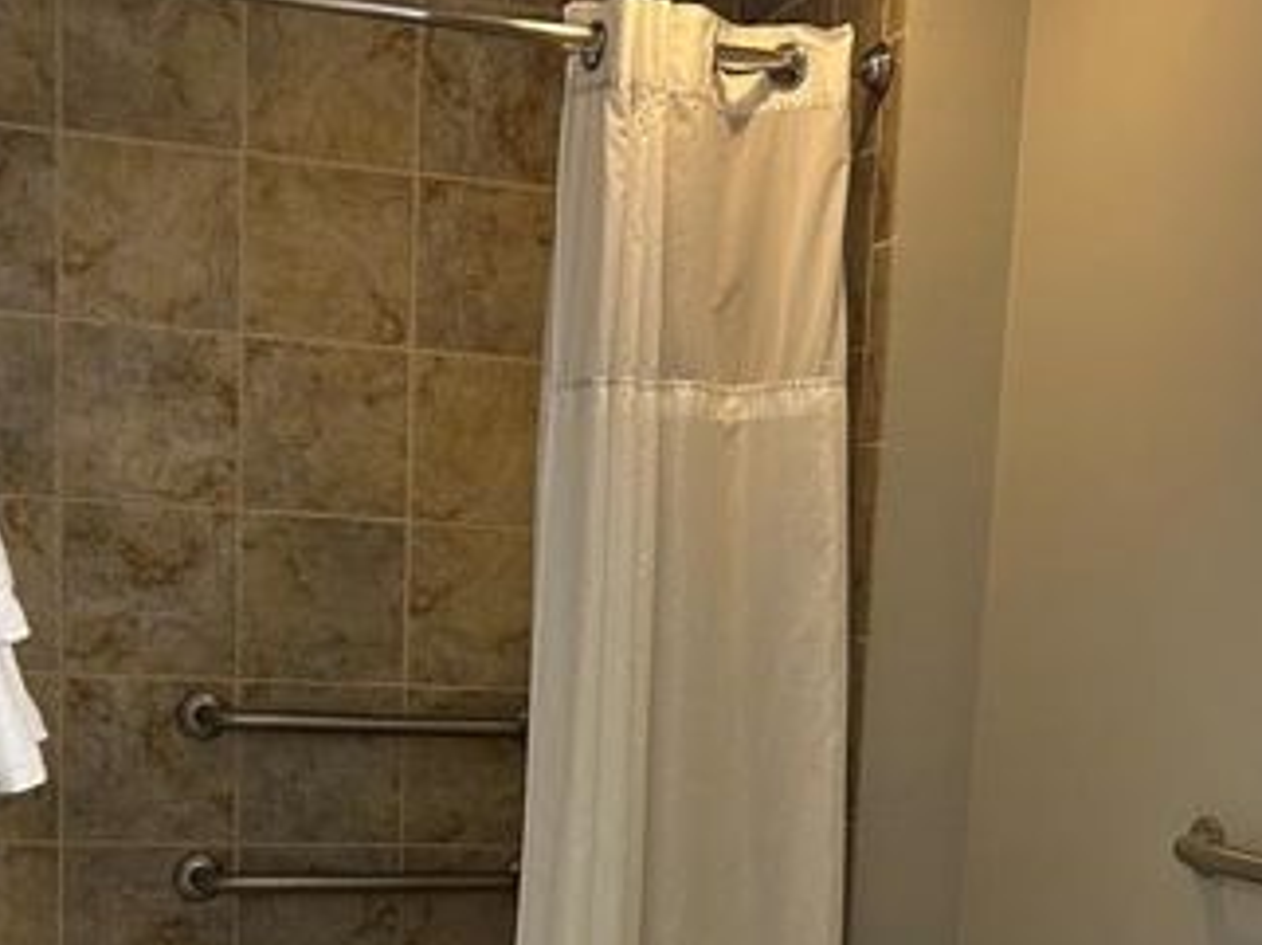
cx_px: 719
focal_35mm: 57
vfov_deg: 24.7
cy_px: 894
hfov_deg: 33.8
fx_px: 2077
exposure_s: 1/60
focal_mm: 5.7
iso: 160
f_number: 1.5
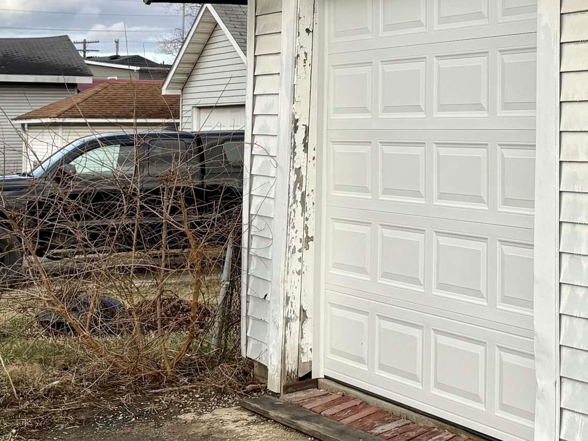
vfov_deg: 20.6
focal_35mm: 70
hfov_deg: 26.7
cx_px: 541
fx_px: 1189
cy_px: 46
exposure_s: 1/2283
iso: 50
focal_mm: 5.96
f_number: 1.6
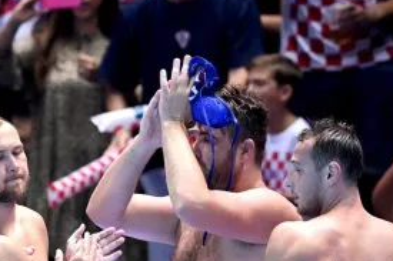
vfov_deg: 1.2
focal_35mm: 1107
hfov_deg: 1.9
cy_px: 160
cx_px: -77
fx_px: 12077
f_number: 4
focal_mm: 400
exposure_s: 1/1000
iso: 4000
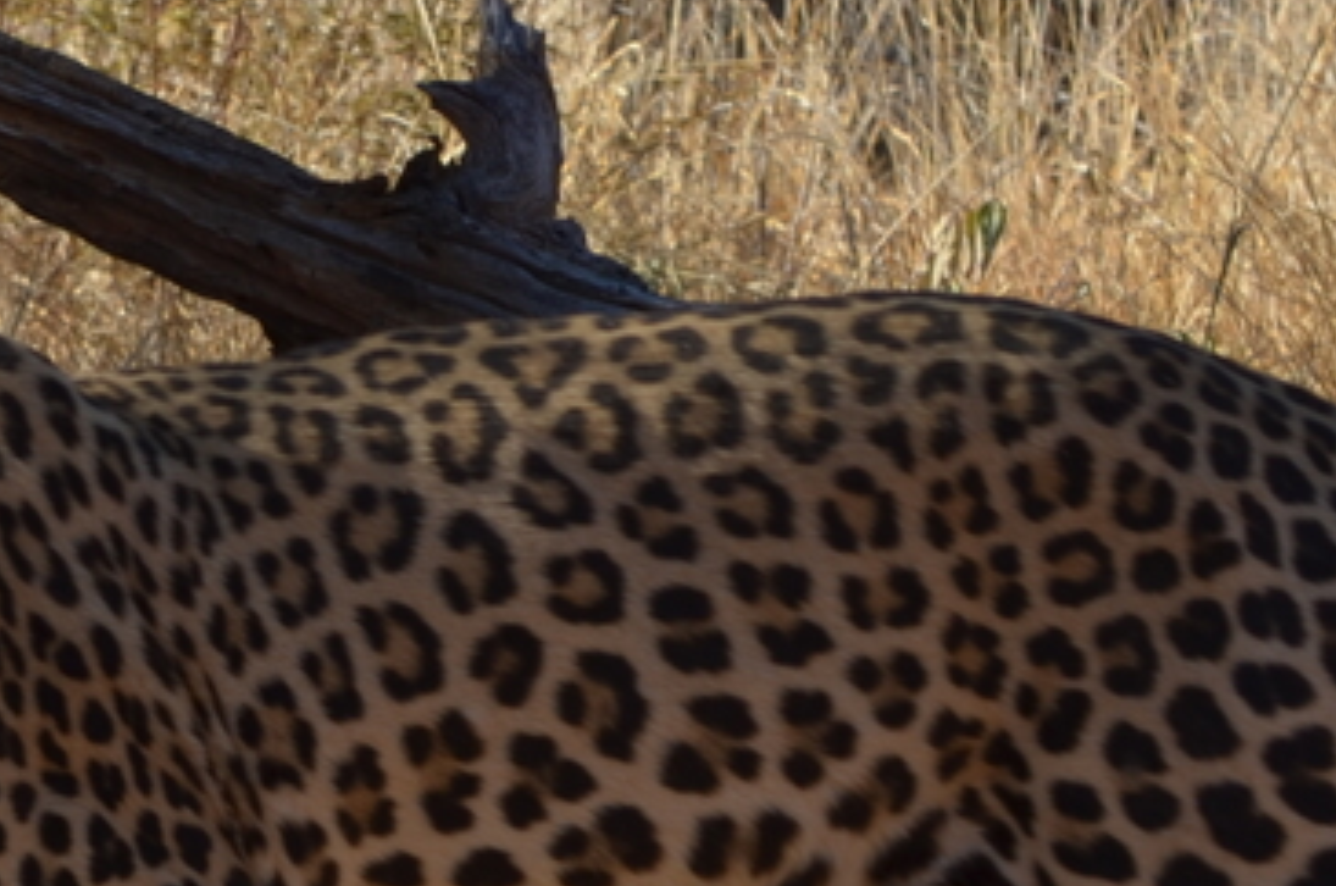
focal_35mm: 579
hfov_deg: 3.6
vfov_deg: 2.4
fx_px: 21449
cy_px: 813
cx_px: 117
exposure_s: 1/250
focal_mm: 110
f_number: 8
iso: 180
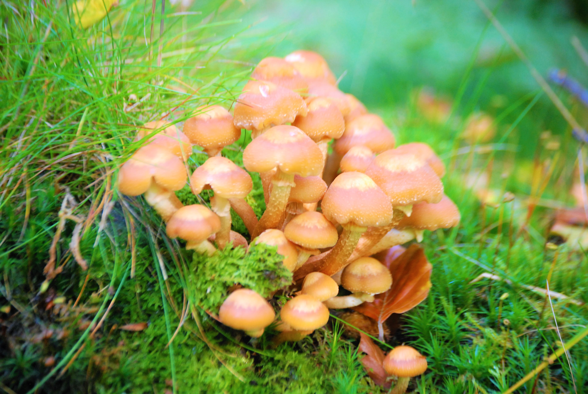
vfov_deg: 9.2
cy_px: 197
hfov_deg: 13.7
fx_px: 2453
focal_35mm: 150
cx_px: 294
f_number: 4.8
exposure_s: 1/60
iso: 640
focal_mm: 100
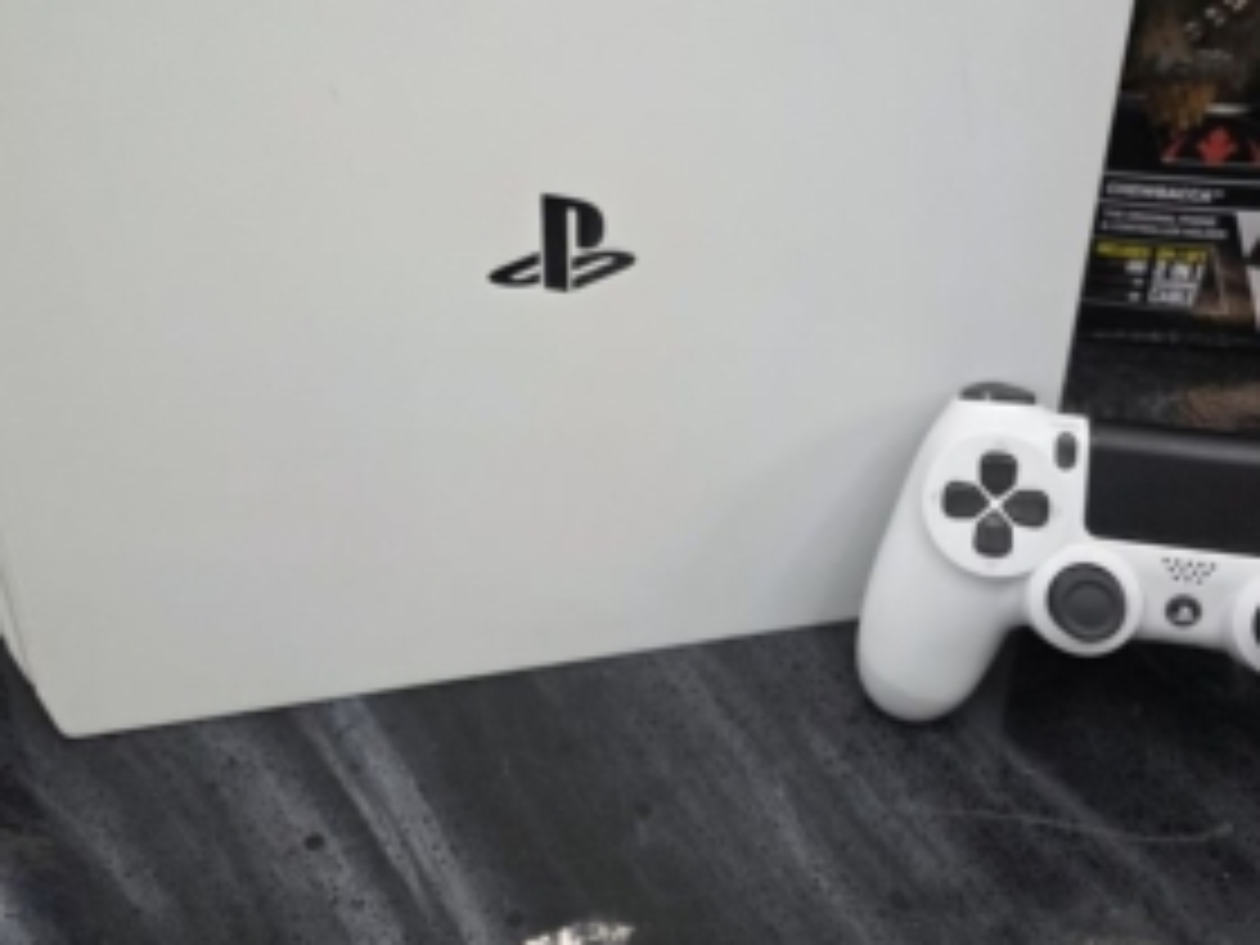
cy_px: 189
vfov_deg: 37.3
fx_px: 1347
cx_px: 594
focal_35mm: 37
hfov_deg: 50.1
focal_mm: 6.3
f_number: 1.7
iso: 320
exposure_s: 1/100
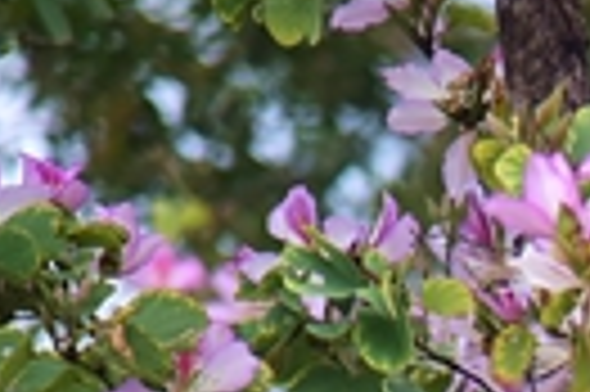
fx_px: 11982
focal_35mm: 732
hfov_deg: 2.8
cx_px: 1486
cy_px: 1075
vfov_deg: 1.9
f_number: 4
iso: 1250
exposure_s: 1/4000
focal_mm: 120
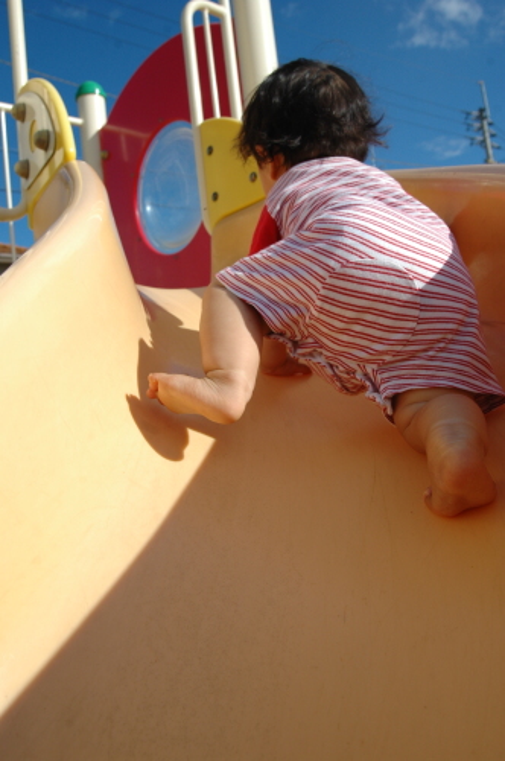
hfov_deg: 43.5
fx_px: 633
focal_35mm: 30
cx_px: 252
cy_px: 380
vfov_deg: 62.0
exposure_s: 1/640
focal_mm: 20
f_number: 8
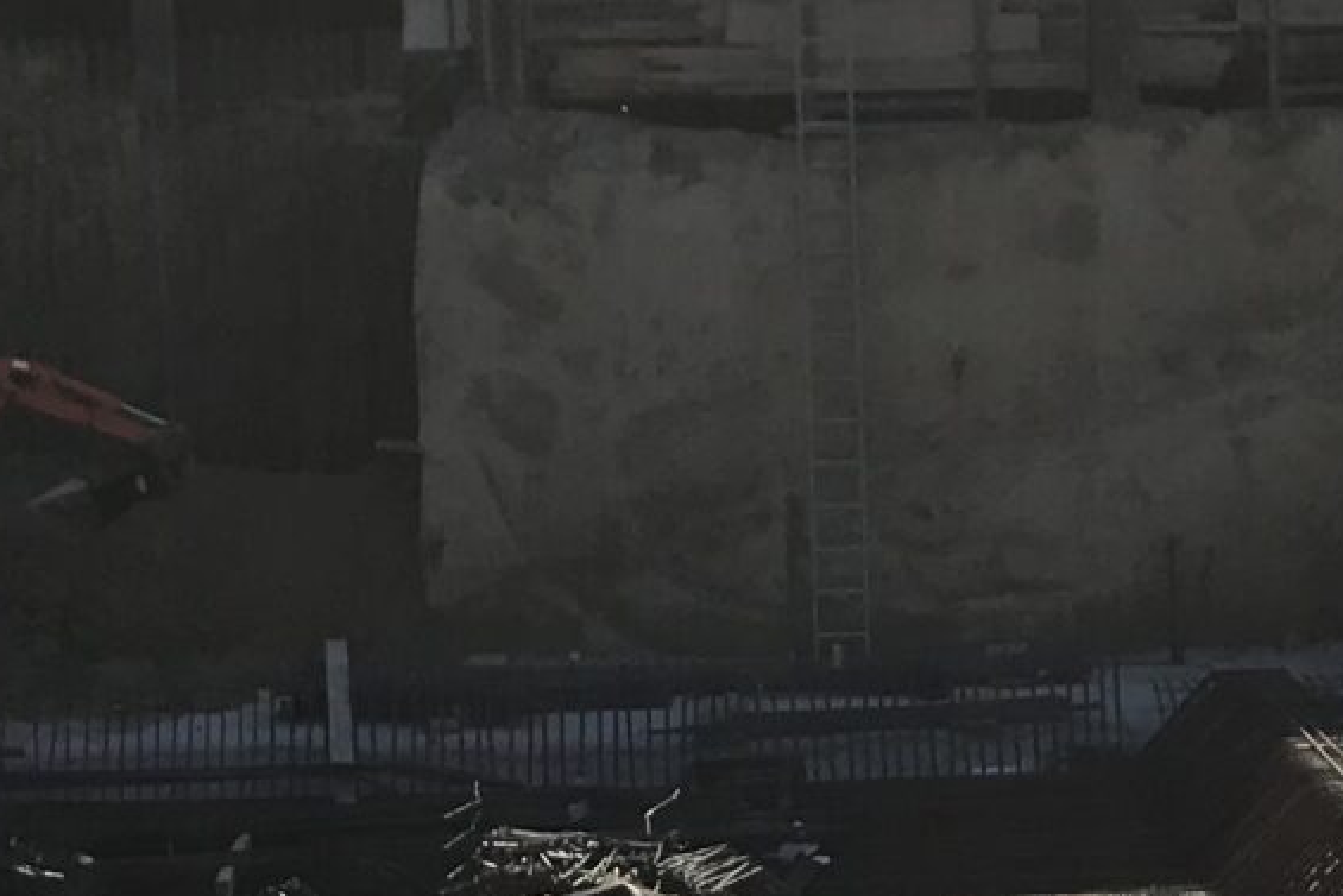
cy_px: 970
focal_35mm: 132
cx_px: 692
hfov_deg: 15.5
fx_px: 4925
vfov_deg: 10.3
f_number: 1.8
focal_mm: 3.99
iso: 20
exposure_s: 1/2591
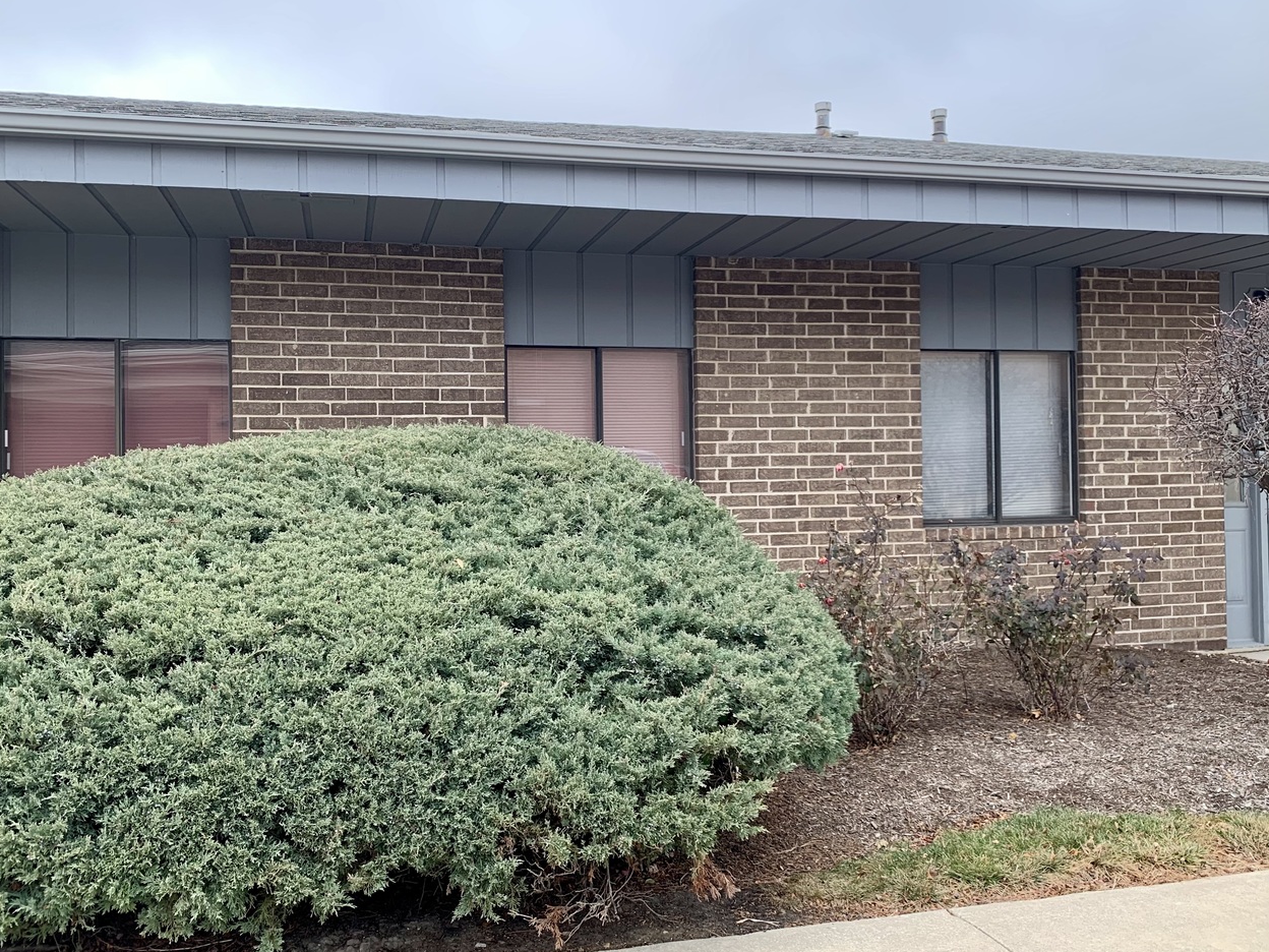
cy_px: 466
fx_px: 1100
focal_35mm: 30
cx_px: 617
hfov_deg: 60.0
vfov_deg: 46.8
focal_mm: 4.25
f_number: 1.8
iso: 25
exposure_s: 1/122
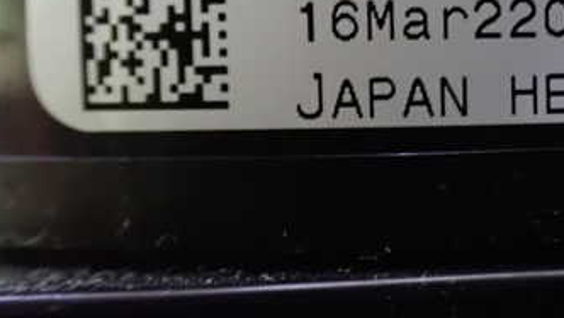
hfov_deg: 34.2
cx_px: 465
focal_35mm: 59
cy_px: 116
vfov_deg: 20.4
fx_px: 883
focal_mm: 5.4
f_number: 2.3
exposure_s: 1/30
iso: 1600
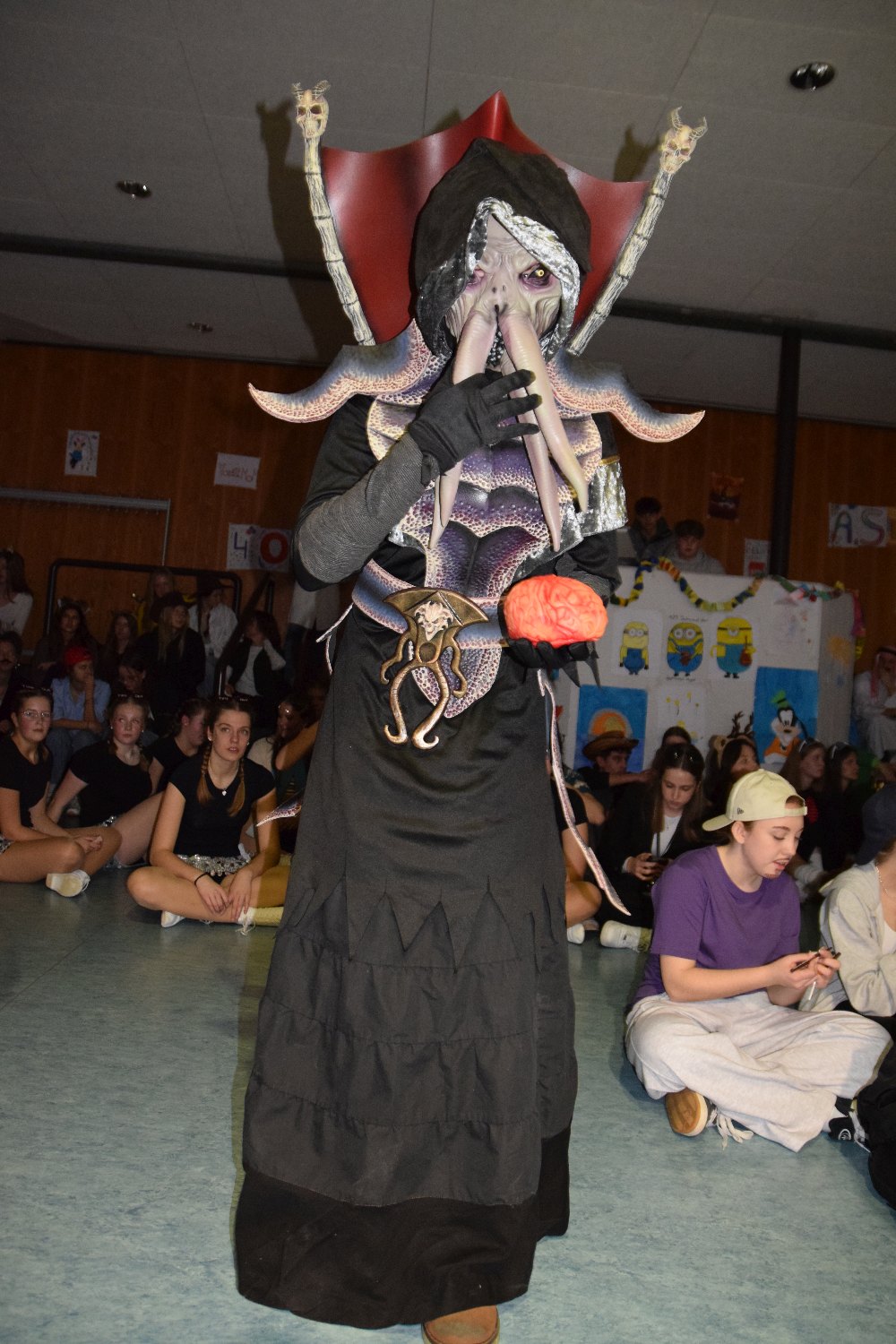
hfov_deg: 50.4
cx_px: 448
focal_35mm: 26
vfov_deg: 70.4
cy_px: 672
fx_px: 952
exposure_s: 1/60
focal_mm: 17
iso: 2500
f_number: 2.8
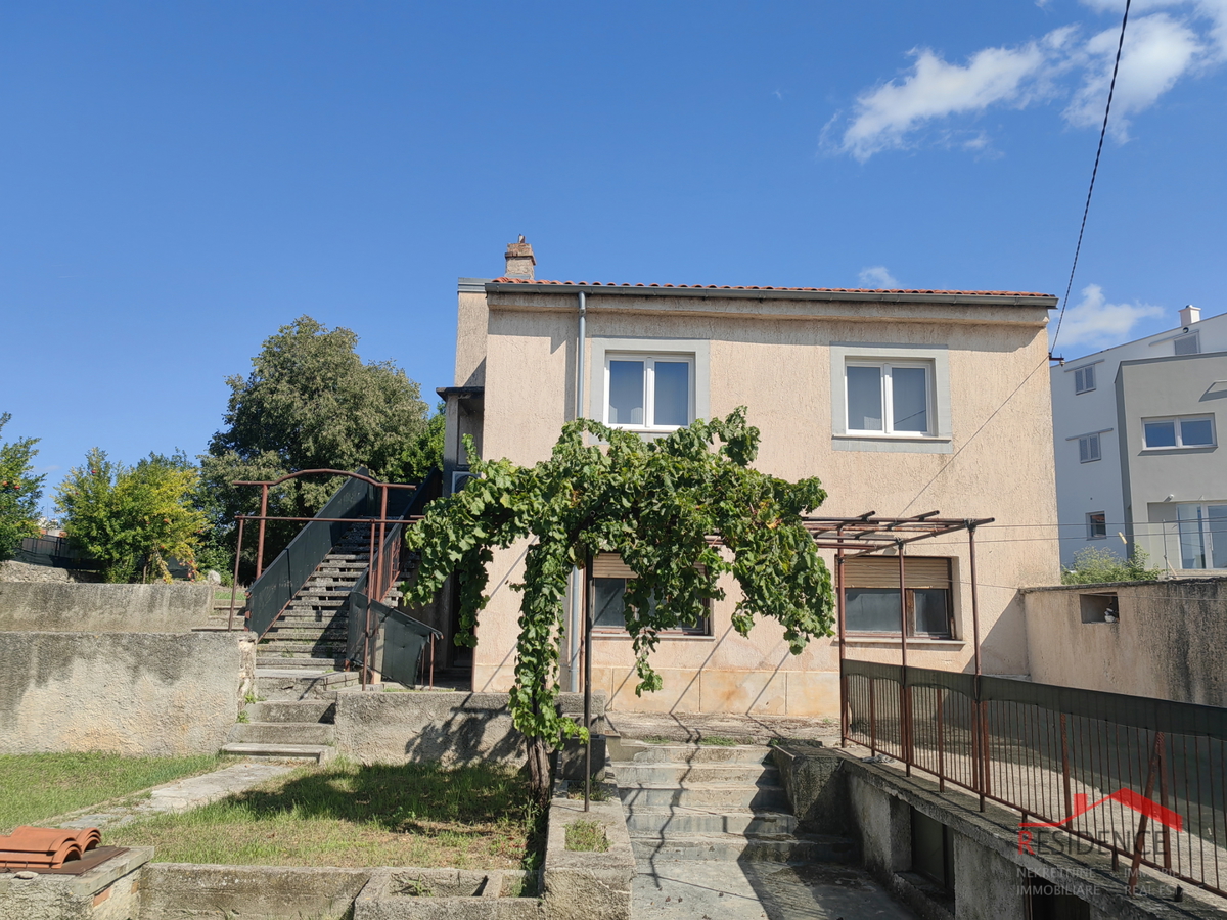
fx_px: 957
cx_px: 614
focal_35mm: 27
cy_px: 460
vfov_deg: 51.4
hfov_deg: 65.3
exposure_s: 1/3067
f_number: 1.8
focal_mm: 5.54
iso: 50
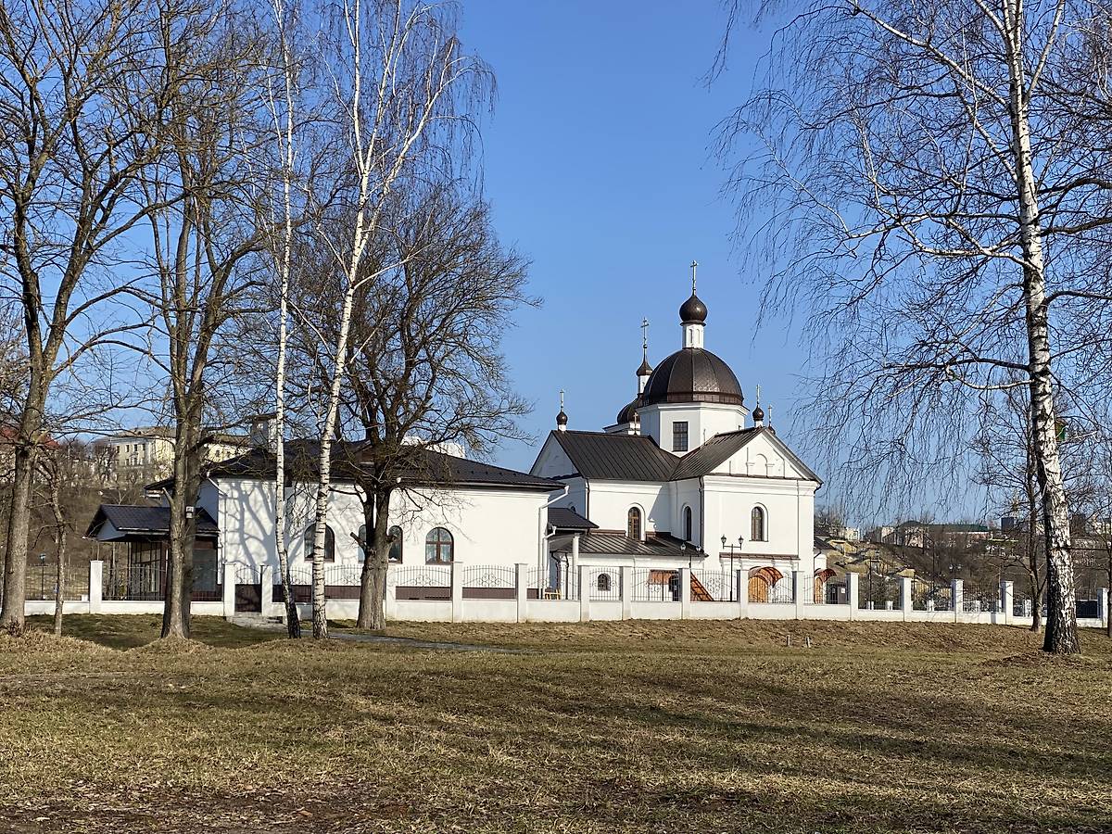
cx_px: 556
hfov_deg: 36.8
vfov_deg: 28.0
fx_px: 1670
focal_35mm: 52
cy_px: 417
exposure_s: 1/1497
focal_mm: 6
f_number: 2
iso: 20
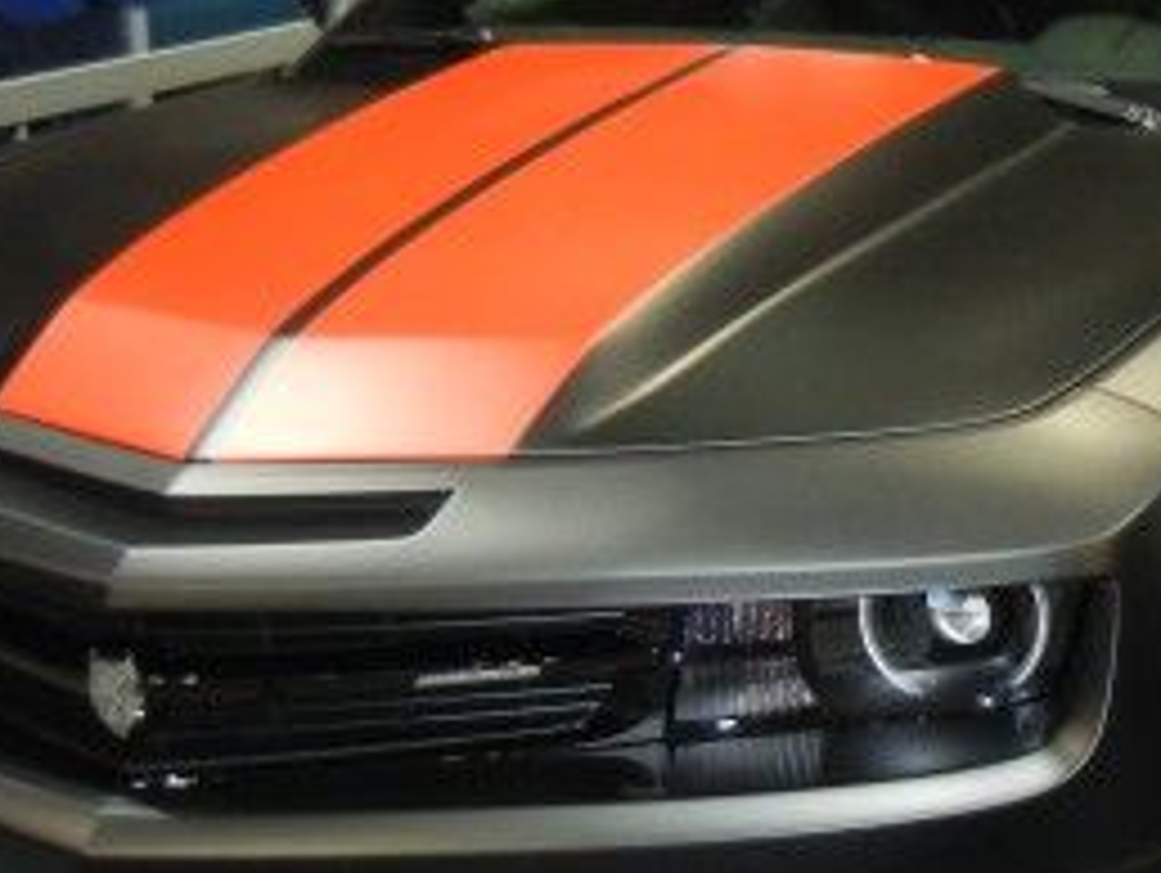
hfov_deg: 20.8
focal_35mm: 93
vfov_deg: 15.9
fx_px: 3122
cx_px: 976
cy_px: 374
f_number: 3.5
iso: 386
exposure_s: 1/30
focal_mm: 5.4
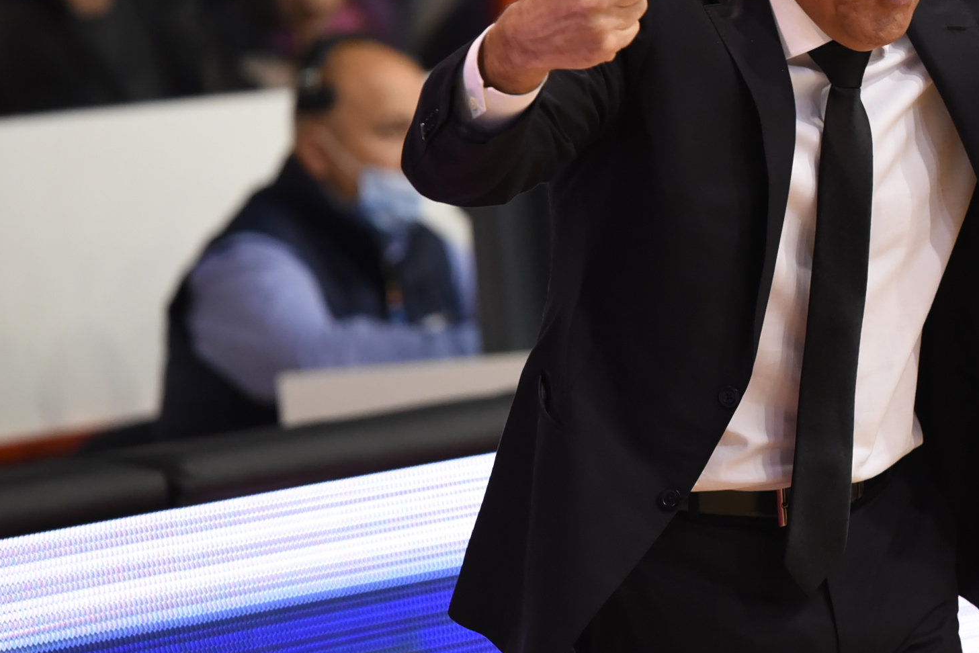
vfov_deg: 3.3
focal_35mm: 413
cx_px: 847
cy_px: 53
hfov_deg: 5.0
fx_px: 11233
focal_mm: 200
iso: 2500
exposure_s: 1/320
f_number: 3.5
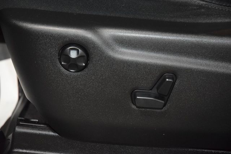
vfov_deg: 13.0
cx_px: 116
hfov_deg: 19.5
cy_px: 77
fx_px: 674
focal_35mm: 105
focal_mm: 70
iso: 3200
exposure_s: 1/50
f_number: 4.5
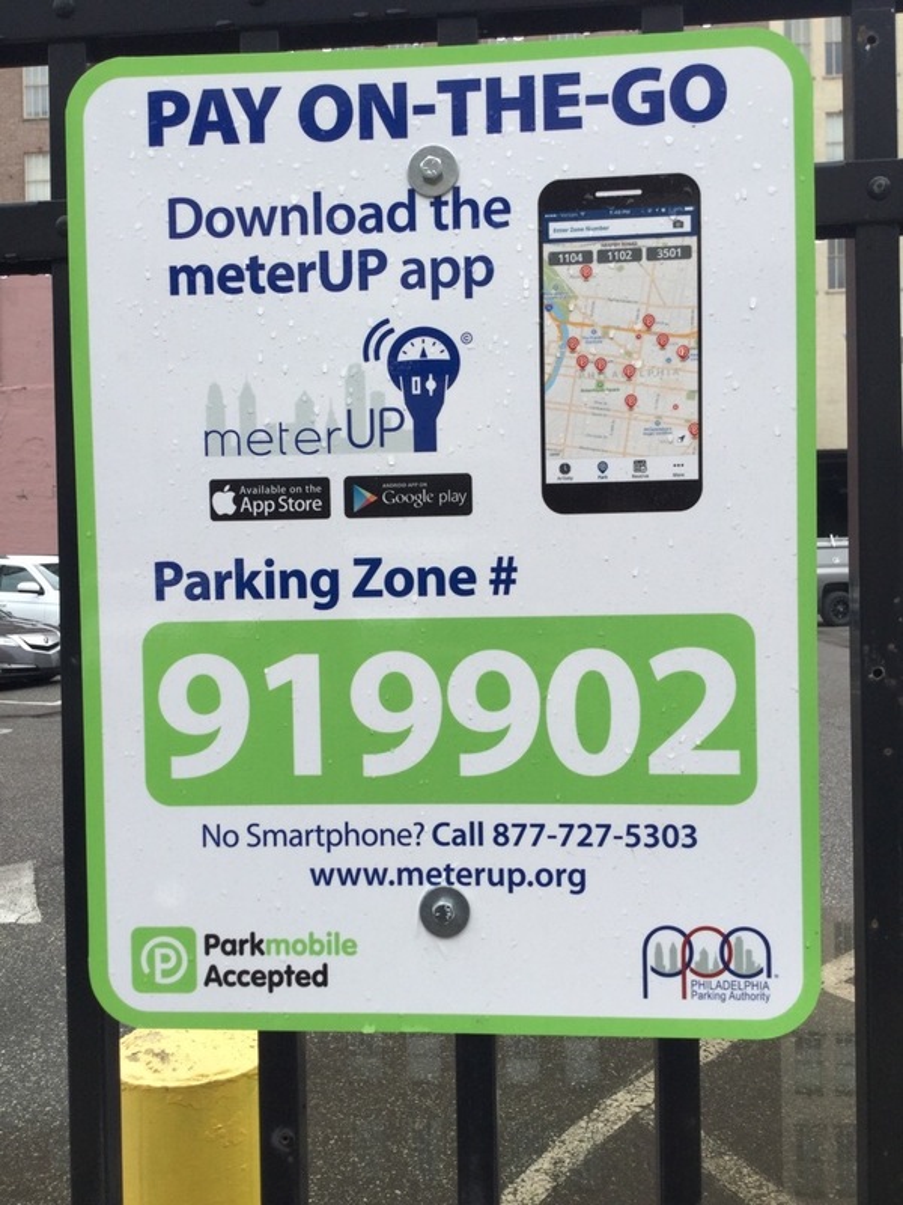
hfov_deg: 45.4
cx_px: 452
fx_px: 1078
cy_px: 602
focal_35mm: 31
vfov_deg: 58.4
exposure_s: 1/330
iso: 25
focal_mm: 3.3
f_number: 2.4
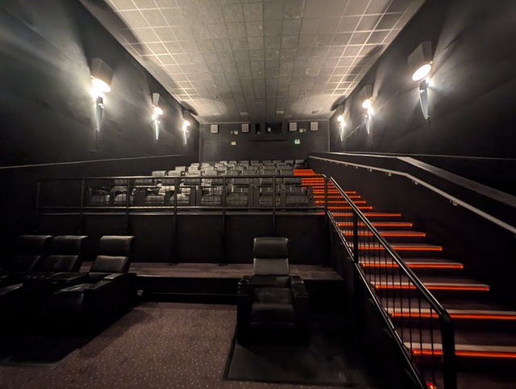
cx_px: 258
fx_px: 179
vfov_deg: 94.6
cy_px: 194
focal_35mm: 12
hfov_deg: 110.5
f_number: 1.95
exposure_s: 1/2.08
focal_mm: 2.23
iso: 549
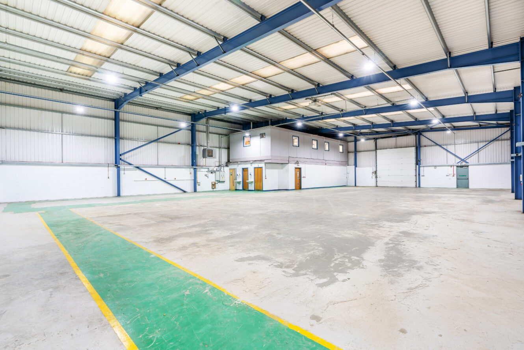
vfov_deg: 73.8
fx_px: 233
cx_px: 262
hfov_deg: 96.7
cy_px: 175
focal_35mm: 16
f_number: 8
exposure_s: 1/15
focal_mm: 16
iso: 100
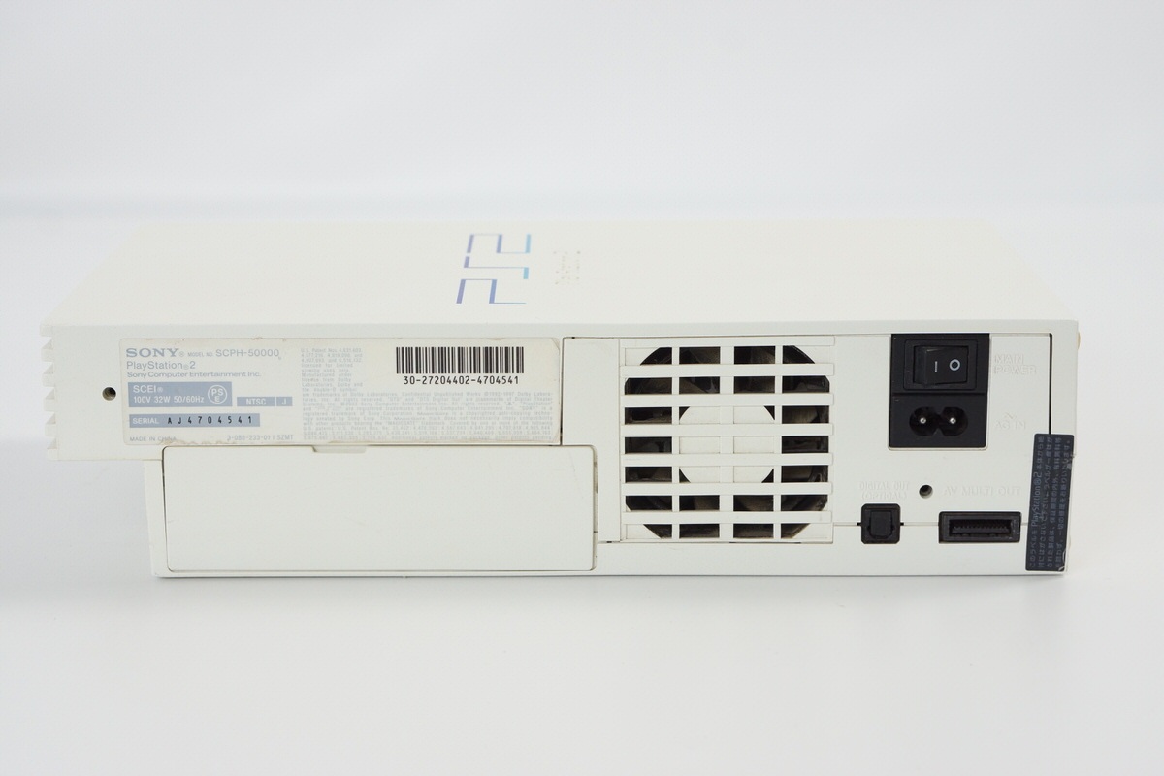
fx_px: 2425
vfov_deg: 18.2
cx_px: 582
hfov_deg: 27.0
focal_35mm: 75
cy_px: 388
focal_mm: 50
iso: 640
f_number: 6.3
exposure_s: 1/80
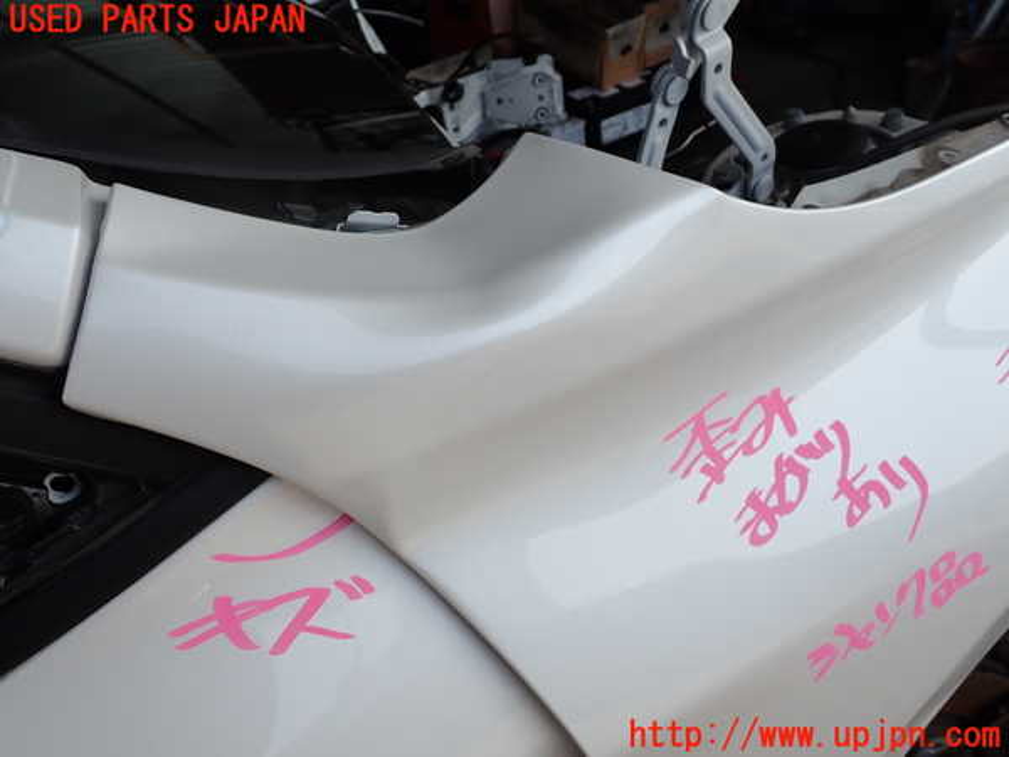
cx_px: 504
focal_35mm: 32
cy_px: 378
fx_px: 933
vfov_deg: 44.2
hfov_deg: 56.8
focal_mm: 5.79
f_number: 3.2
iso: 100
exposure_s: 1/500
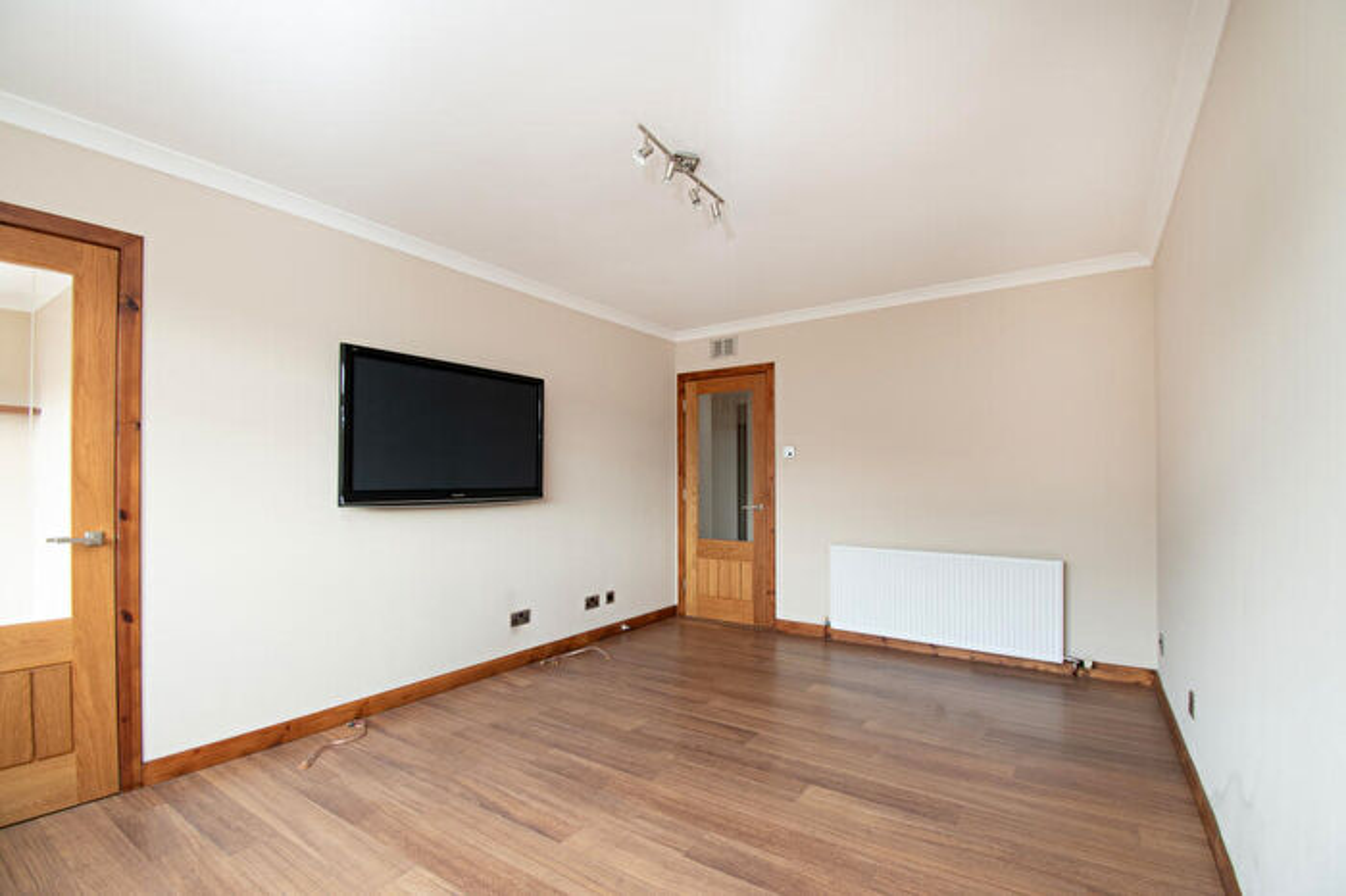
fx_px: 561
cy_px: 448
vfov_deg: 77.3
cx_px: 673
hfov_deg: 100.4
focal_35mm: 15
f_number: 8
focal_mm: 10
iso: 320
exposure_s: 1/4
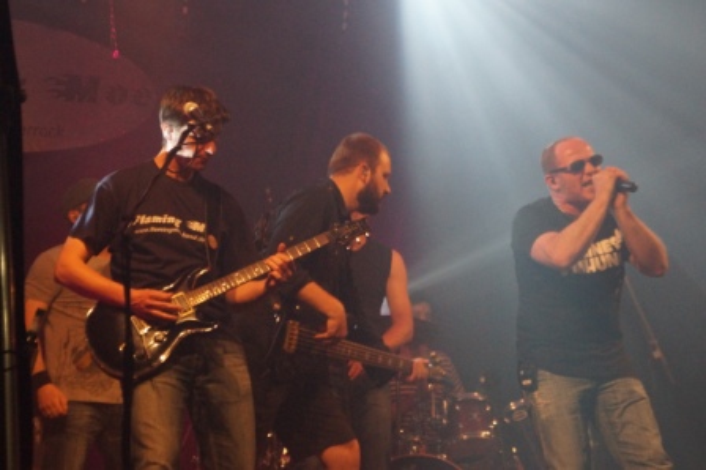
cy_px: 235
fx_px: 2939
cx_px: 353
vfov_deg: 9.1
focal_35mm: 150
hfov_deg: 13.7
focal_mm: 100
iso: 3200
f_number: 5.6
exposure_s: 1/100
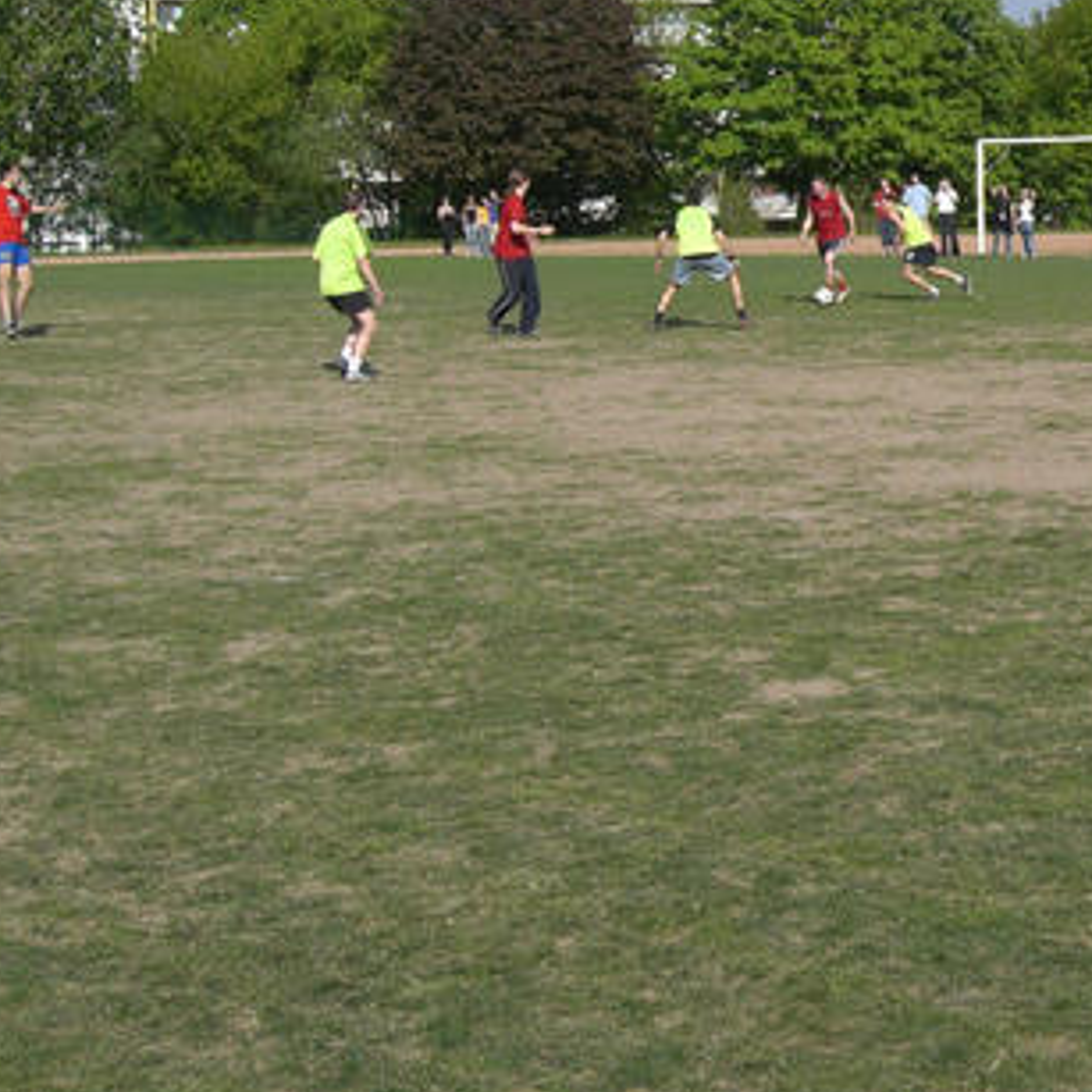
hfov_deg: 23.5
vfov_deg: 24.4
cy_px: 292
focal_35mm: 70
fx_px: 2498
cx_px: 1110
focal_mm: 6.3
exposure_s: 1/640
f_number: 4.4
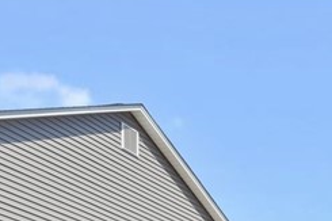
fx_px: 654
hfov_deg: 20.2
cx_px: 603
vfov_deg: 14.8
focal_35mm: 71
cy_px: 475
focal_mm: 16
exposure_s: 1/160
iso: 200
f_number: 9
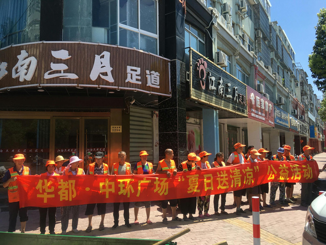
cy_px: 122
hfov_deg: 61.7
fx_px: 273
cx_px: 163
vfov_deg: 48.2
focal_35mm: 29
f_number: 2.2
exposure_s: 1/833
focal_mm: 4.15
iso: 25
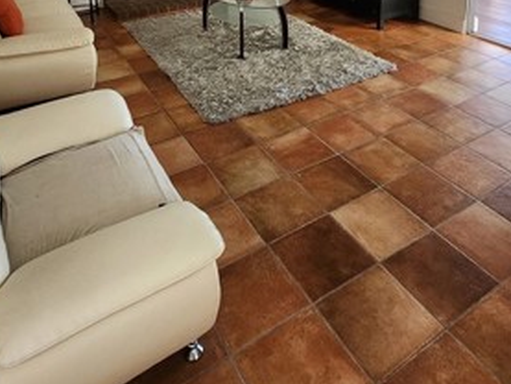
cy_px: -41
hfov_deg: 59.5
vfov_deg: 38.5
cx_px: 304
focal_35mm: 30
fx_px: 443
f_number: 2.2
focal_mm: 1.74
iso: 160
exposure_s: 1/60
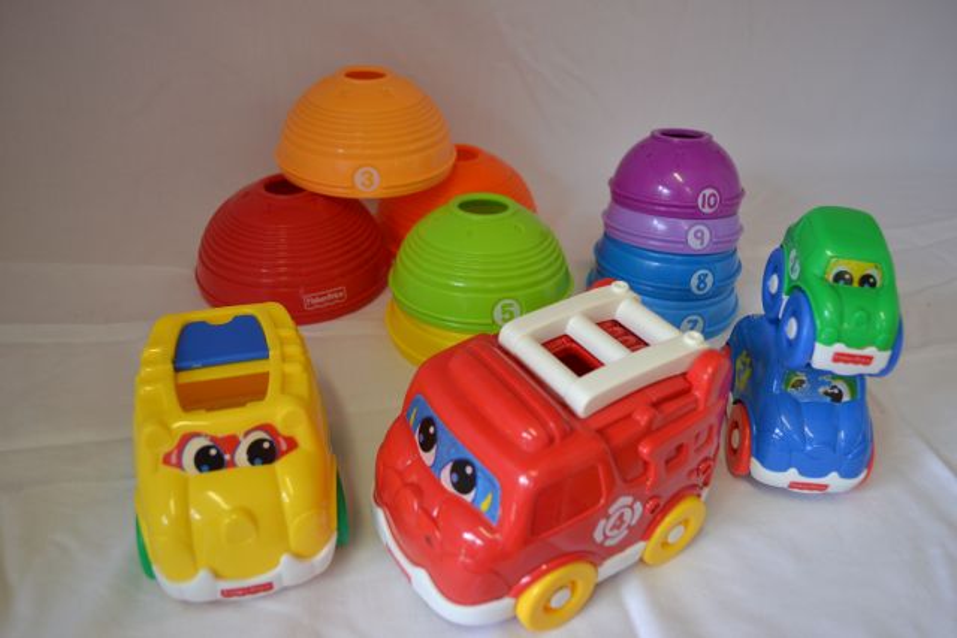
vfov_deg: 43.6
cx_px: 478
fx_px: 798
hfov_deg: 61.9
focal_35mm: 30
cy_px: 319
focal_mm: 20
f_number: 4
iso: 400
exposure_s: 1/60
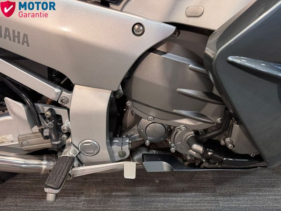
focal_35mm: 24
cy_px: 106
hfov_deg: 71.6
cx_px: 140
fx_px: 195
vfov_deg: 56.8
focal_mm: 6.76
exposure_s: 1/50
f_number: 1.78
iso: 800
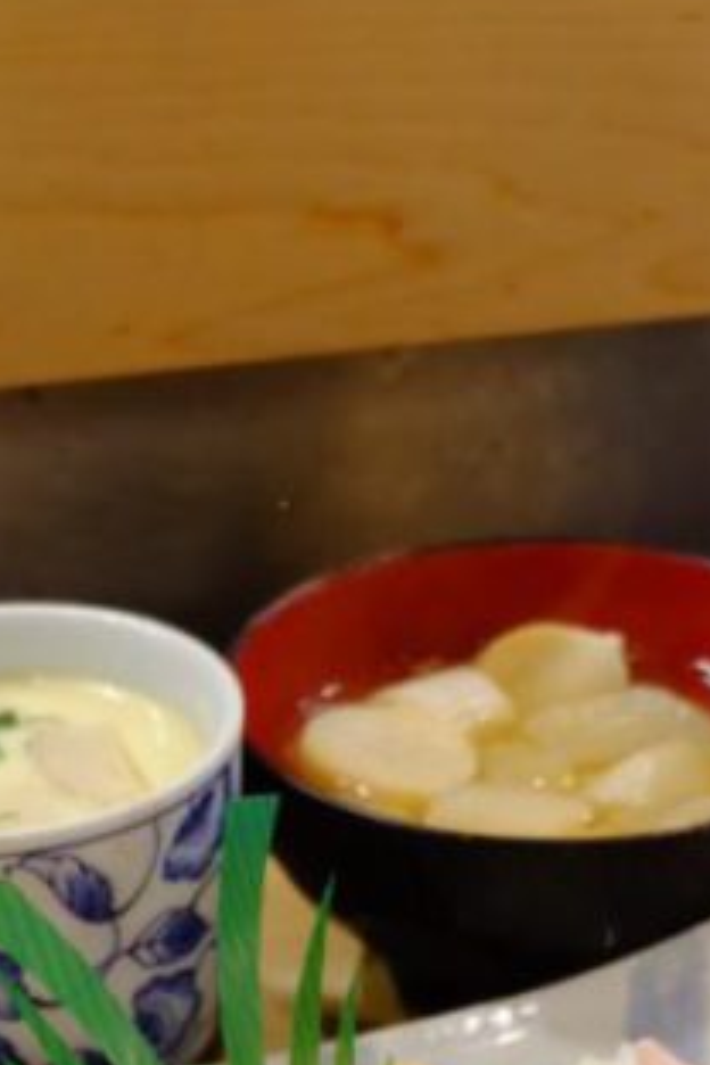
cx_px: 449
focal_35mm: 77
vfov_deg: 25.1
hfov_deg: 17.7
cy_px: 1062
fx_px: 2278
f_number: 3.5
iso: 1000
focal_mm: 16
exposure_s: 1/20
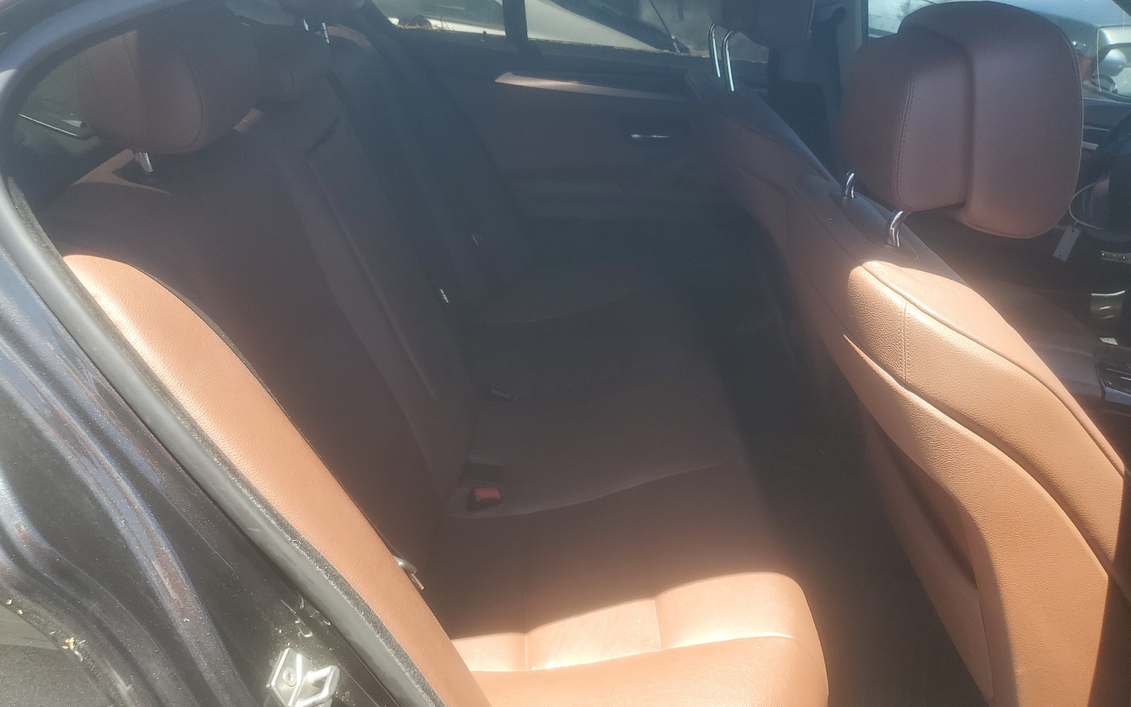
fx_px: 863
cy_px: 376
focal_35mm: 28
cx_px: 573
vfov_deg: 44.5
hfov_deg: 66.5
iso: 50
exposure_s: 1/417
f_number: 1.5
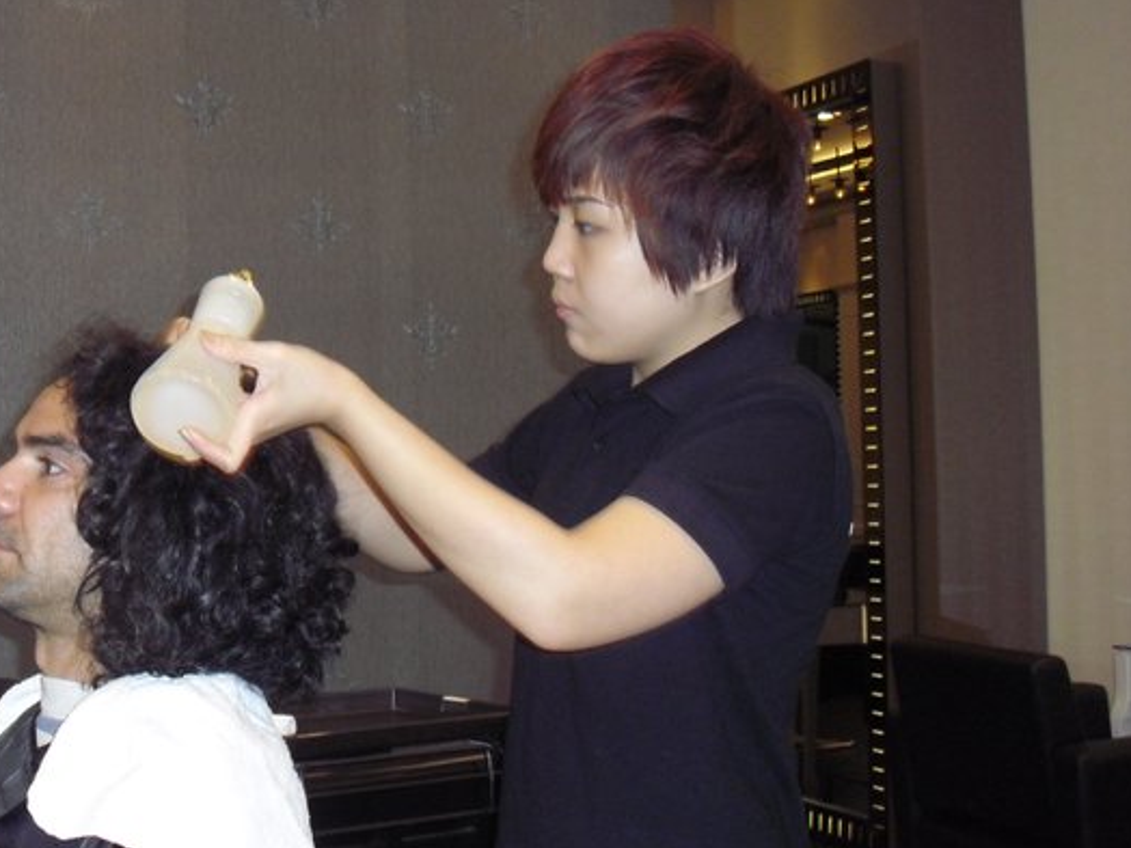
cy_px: 358
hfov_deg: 32.6
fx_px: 1895
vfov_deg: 25.2
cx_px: 281
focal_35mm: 58
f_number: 2.8
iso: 200
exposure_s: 1/60
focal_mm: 6.2
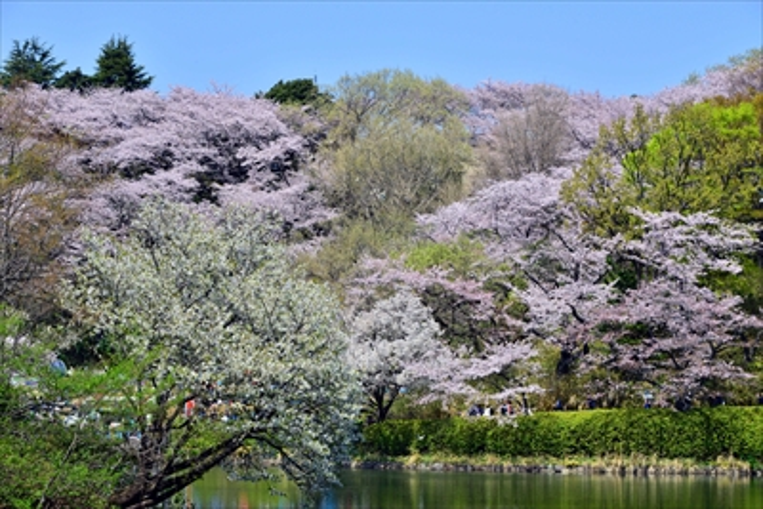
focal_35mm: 116
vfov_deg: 11.8
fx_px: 2459
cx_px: 382
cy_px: 254
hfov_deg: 17.6
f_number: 13
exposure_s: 1/640
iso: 400
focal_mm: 116
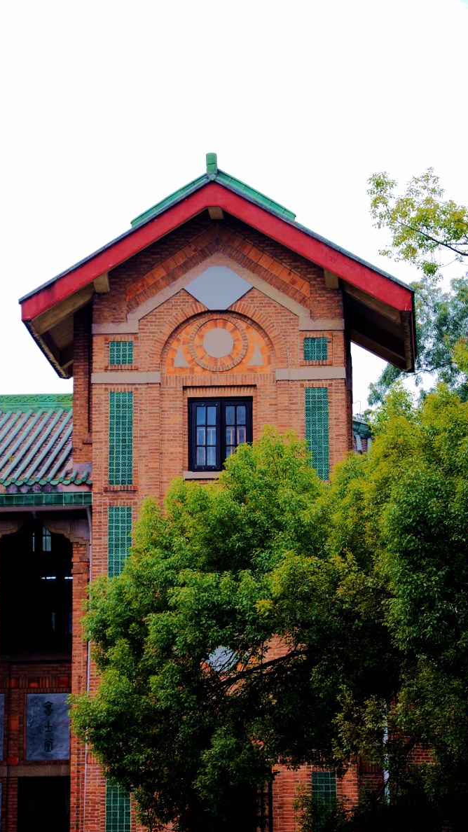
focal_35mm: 111
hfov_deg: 10.9
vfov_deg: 19.3
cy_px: 419
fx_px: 2450
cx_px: 196
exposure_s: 1/200
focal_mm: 70
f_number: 5.6
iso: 200
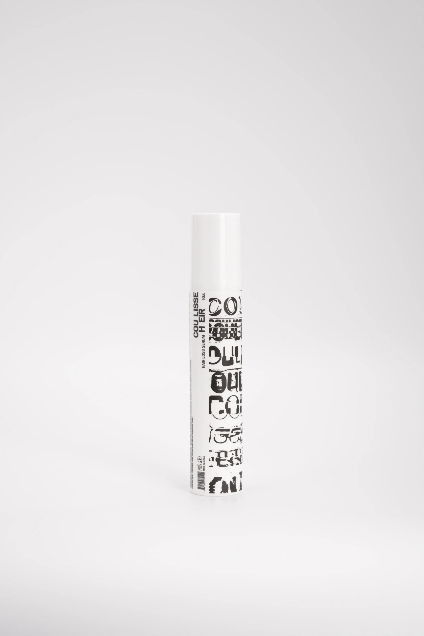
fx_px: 1160
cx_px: 212
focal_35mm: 66
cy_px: 318
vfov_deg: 30.6
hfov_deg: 20.7
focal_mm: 43.8
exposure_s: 1/200
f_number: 2.8
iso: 100
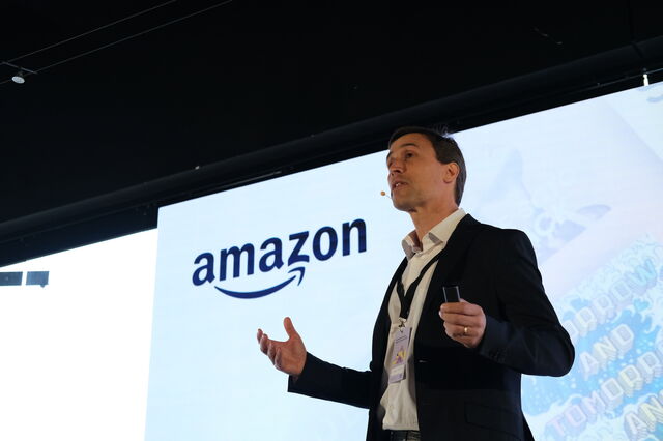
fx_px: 976
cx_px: 332
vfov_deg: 25.5
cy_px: 220
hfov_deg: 37.5
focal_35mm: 53
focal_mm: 35
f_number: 2.8
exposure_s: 1/2000
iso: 1600
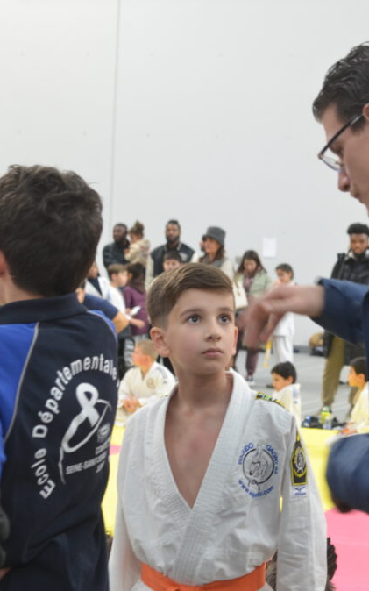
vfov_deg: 20.4
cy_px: 296
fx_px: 1642
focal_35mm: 102
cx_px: 370
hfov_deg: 12.7
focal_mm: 44
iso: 400
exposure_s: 1/80
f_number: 4.5
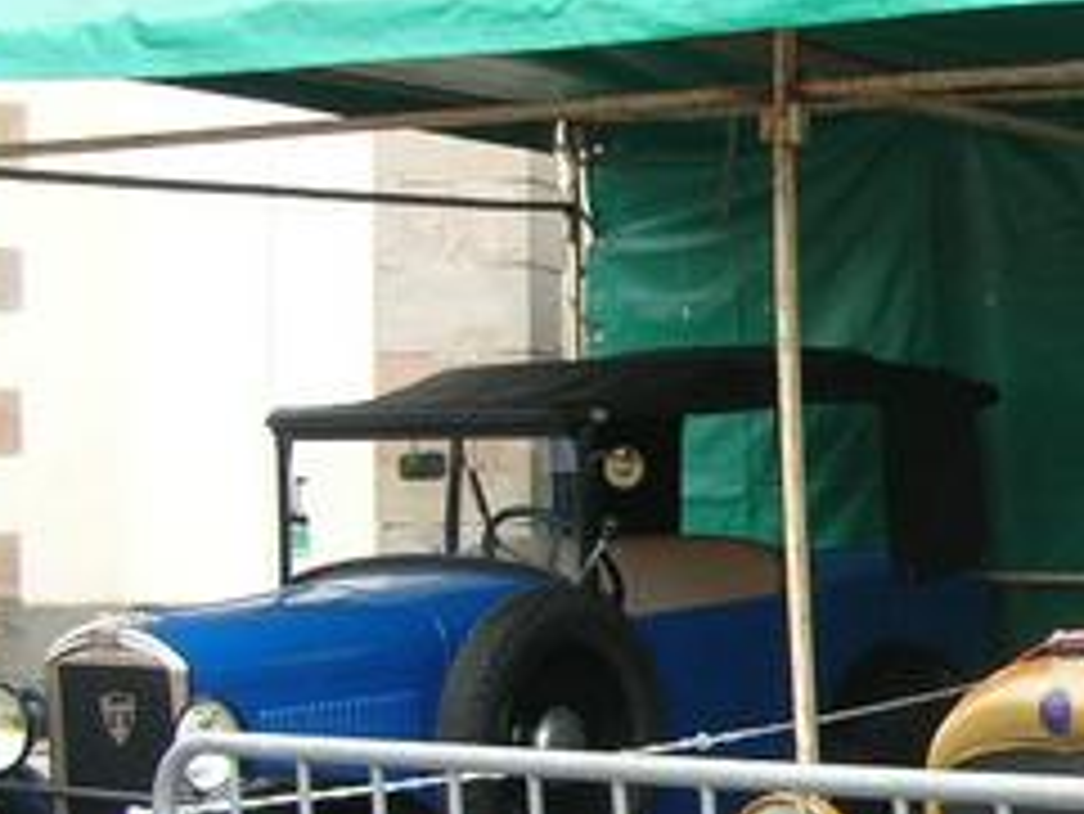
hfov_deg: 19.6
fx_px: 2914
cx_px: 1376
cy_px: 666
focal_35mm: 93
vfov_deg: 15.8
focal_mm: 5.8
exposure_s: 1/110
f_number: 2.8
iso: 50
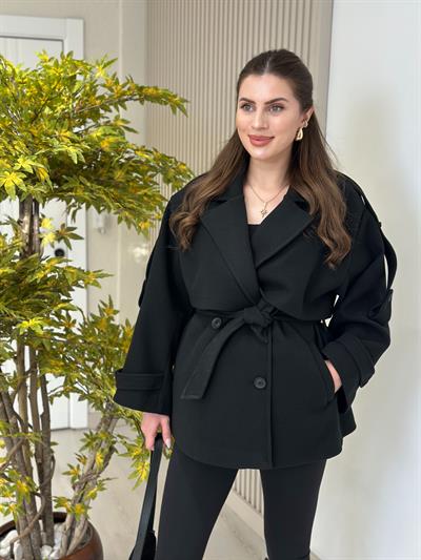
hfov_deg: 30.3
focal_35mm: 48
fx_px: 778
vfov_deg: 39.6
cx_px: 210
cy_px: 280
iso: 80
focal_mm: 6.86
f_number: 1.78
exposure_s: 1/141
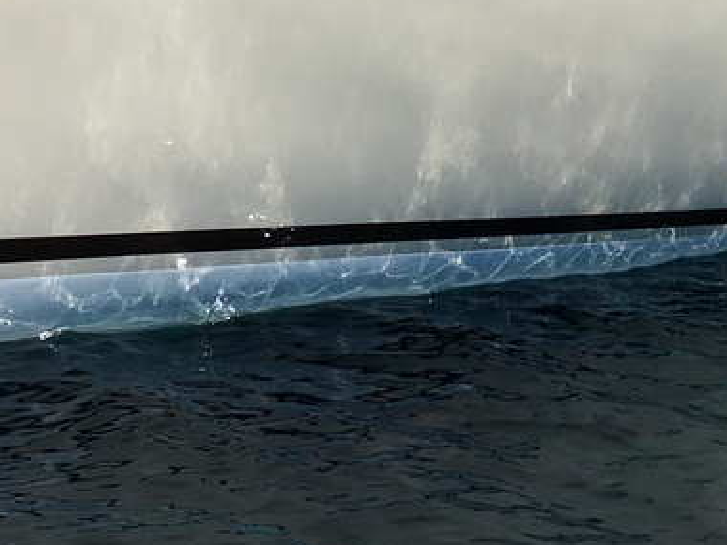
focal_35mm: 77
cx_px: 337
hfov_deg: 25.3
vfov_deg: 17.9
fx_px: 1617
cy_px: -161
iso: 25
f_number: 2.2
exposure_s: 1/2079
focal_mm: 4.15
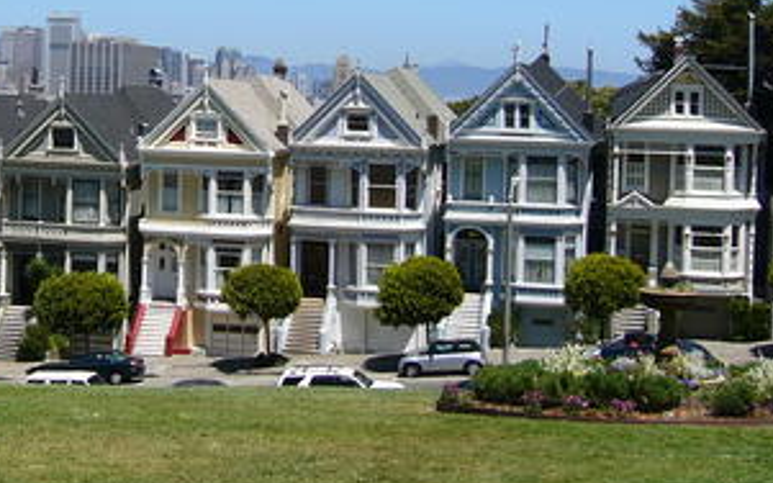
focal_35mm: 79
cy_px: 46
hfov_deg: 25.4
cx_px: 90
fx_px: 1664
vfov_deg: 16.3
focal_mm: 5.8
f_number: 8
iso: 50
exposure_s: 1/200
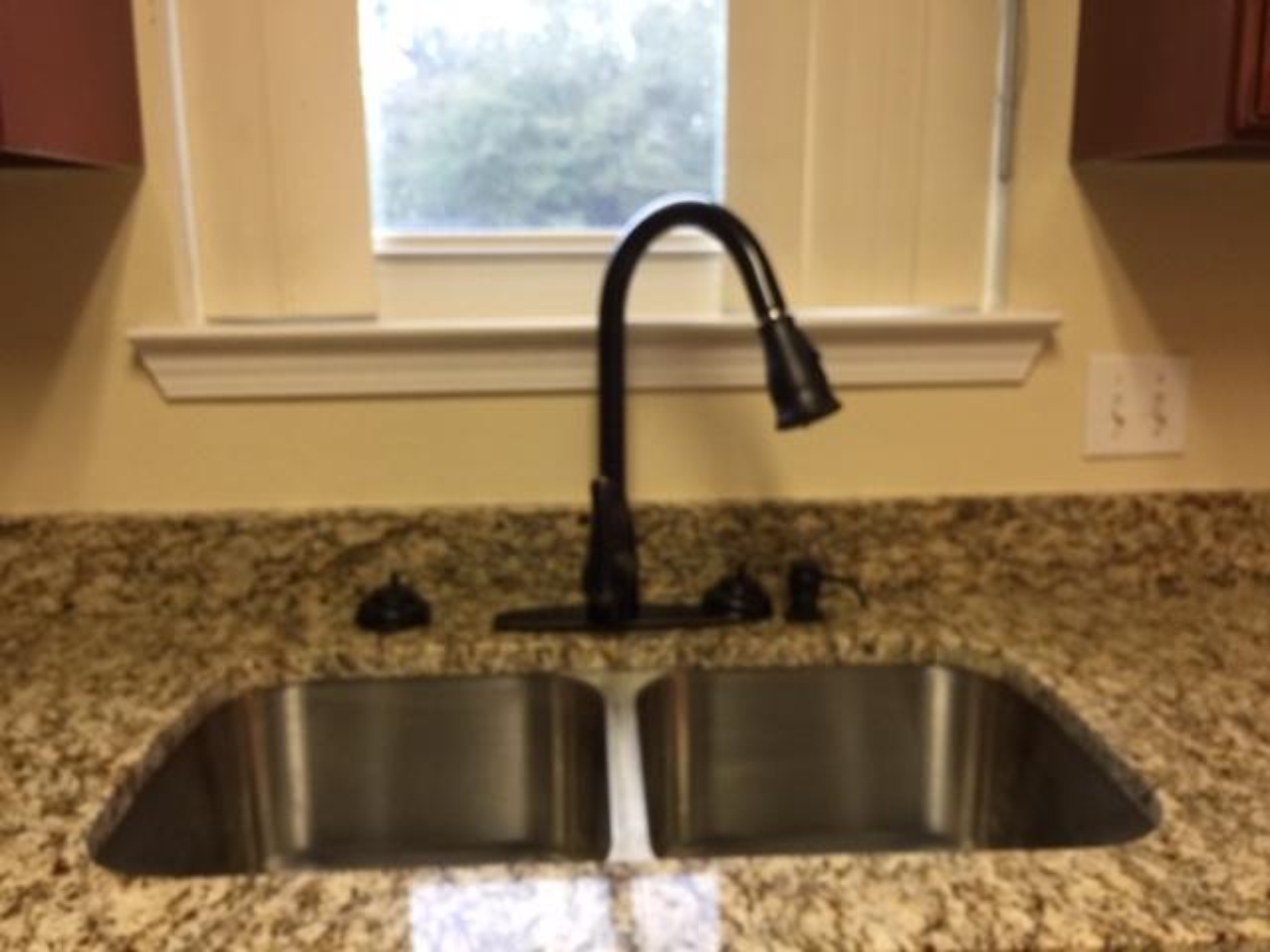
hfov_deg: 61.7
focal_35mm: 29
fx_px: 1064
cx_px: 635
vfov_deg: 48.2
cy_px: 476
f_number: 2.2
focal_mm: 4.15
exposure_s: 1/15
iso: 80
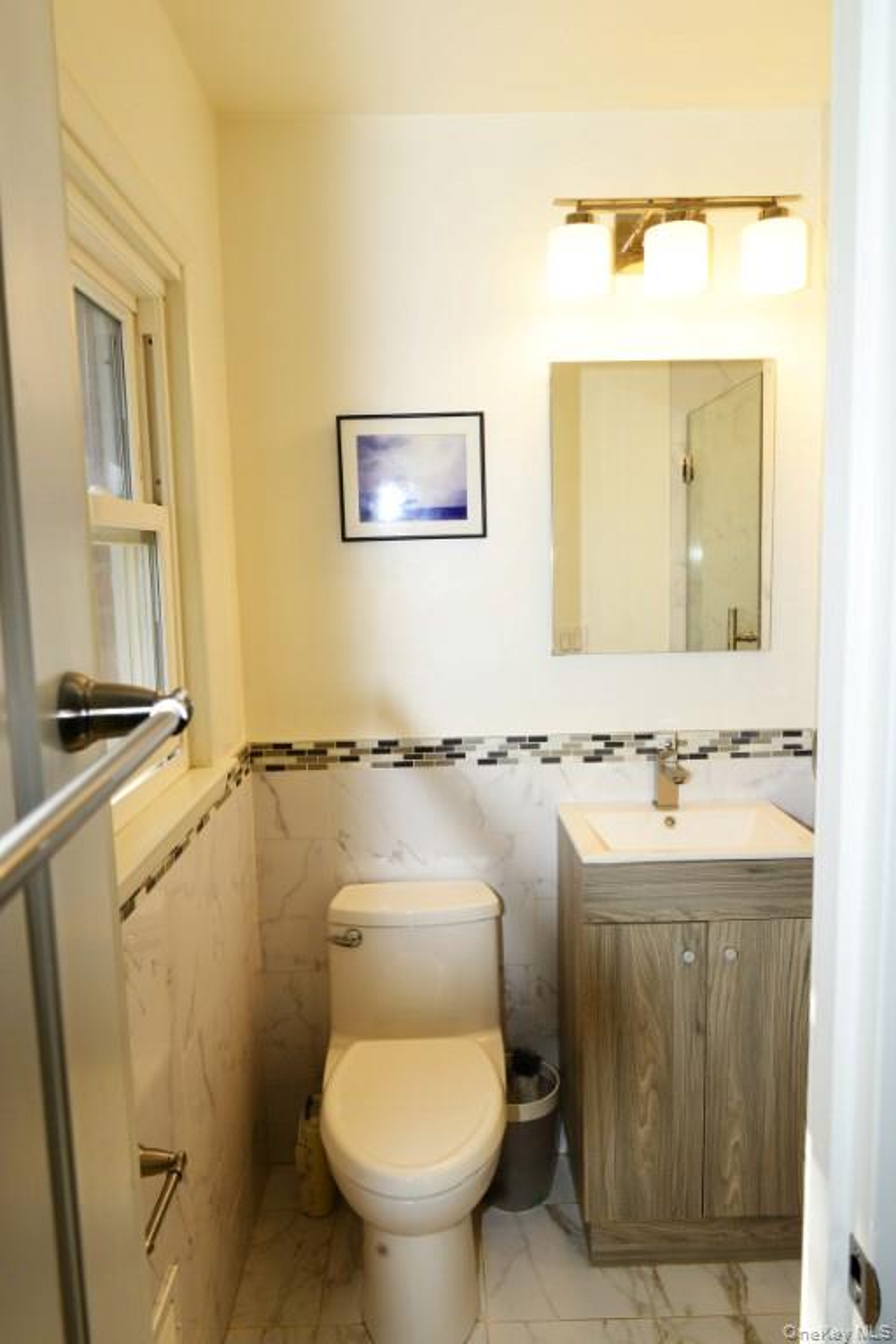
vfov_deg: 73.7
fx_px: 896
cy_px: 672
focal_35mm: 24
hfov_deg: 53.1
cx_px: 448
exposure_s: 1/200
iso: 1250
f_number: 8
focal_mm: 24
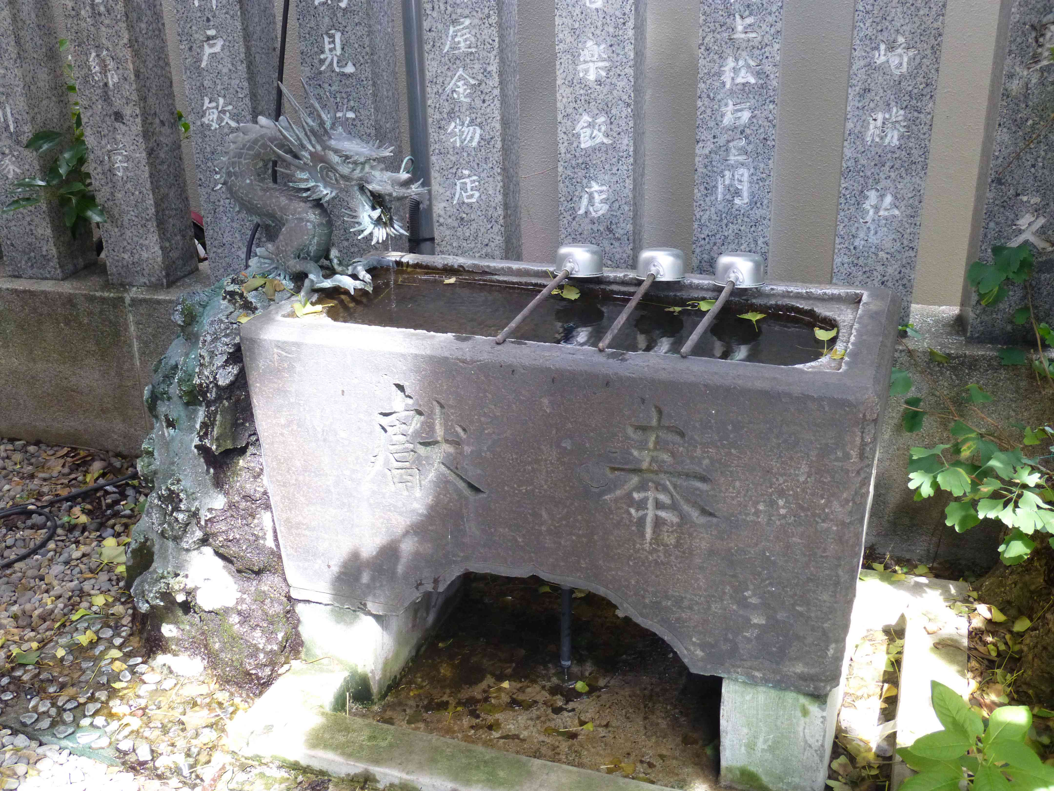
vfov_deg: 39.7
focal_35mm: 36
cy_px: 396
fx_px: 1096
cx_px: 527
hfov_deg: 51.4
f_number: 3.6
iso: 320
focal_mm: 6.5
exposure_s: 1/60
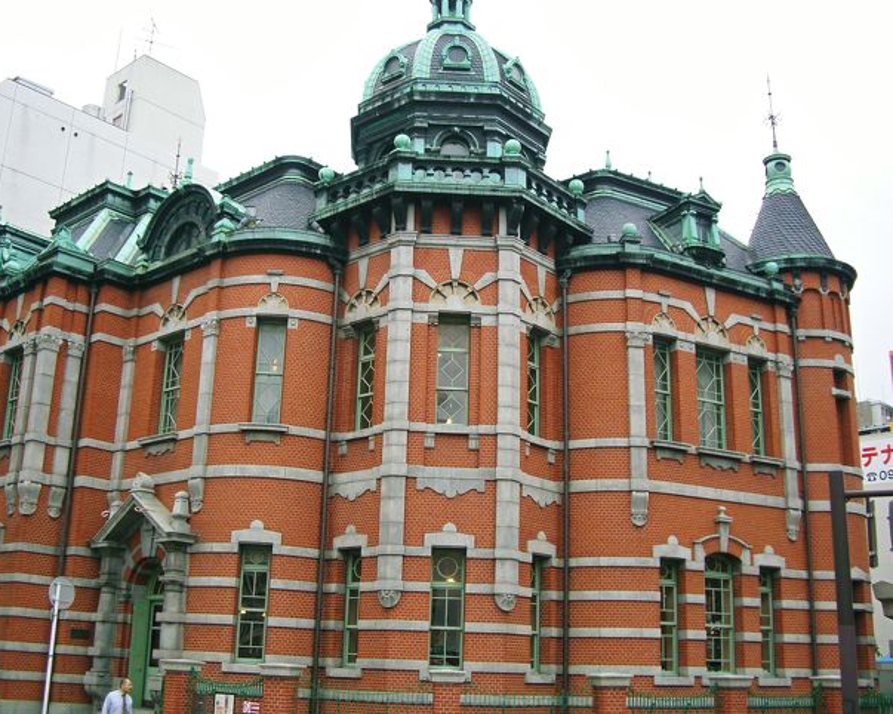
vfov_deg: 37.3
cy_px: 358
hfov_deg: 45.8
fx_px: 1057
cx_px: 413
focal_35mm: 40
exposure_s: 1/160
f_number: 2.8
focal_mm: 7.9
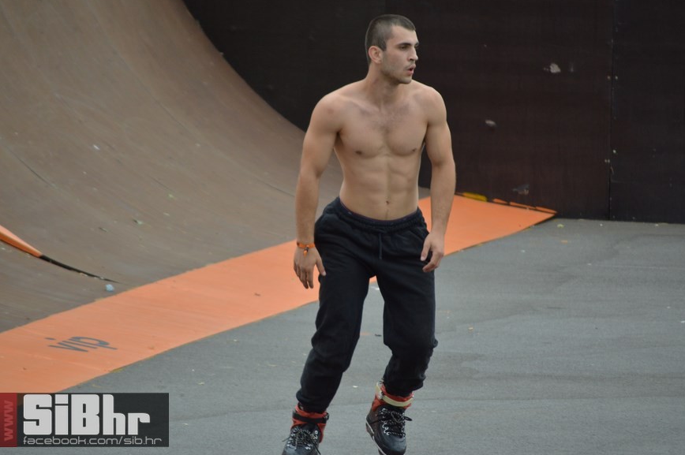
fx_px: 5912
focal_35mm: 311
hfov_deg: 6.6
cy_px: 230
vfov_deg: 4.4
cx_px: 354
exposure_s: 1/500
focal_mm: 200
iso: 400
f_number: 5.6
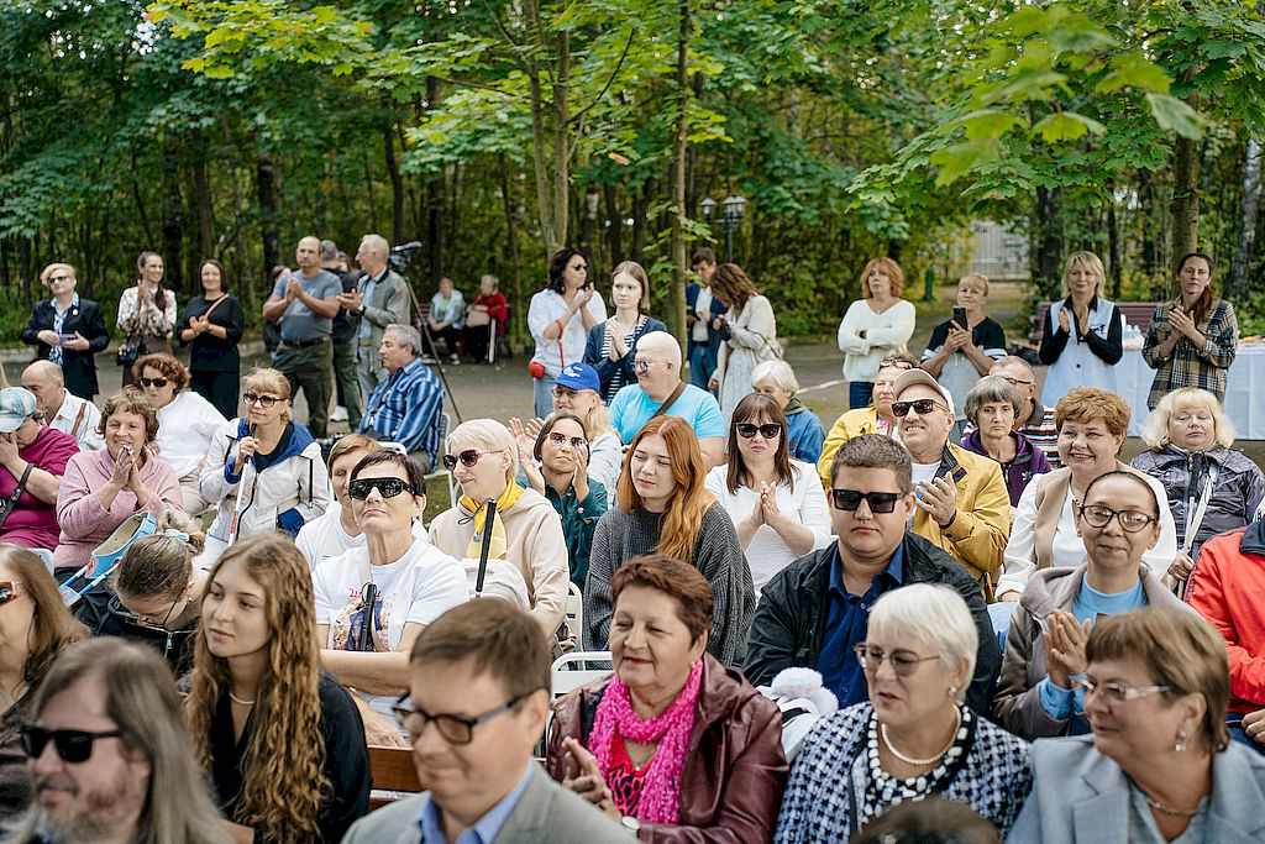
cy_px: 422
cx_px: 632
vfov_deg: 27.5
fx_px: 1722
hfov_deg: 40.3
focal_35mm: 49
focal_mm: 49
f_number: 3.2
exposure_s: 1/400
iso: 640
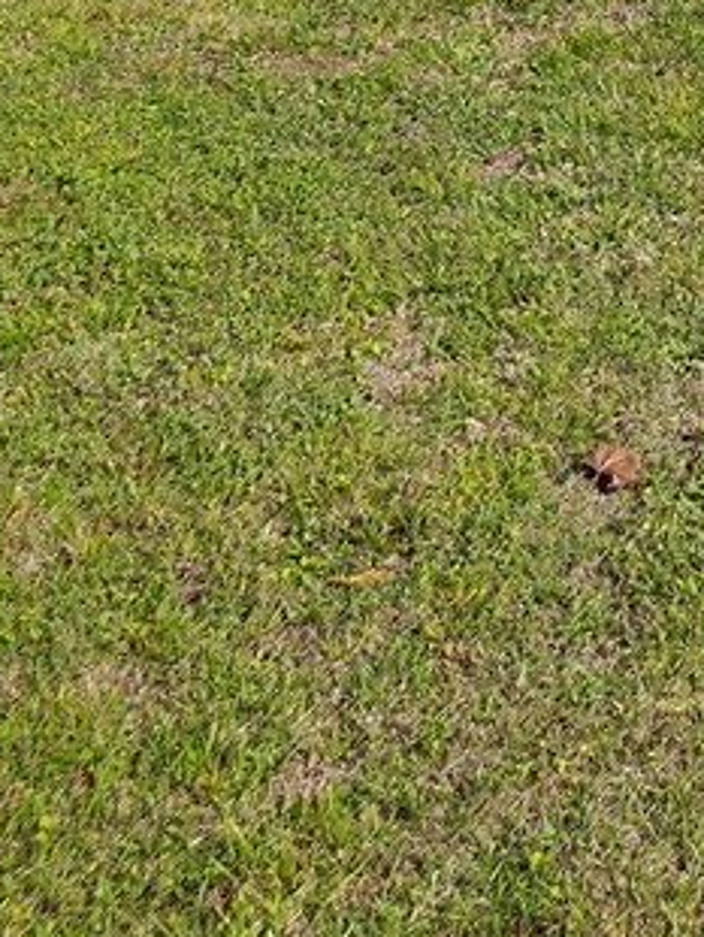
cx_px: 873
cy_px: -329
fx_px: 1814
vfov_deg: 24.6
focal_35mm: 67
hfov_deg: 20.4
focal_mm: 2.2
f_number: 1.9
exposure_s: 1/1148
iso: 20
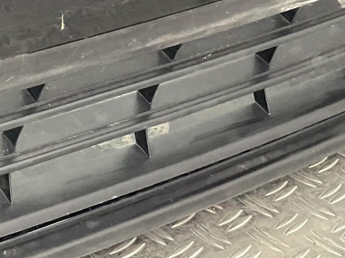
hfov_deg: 17.4
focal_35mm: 107
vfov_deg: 13.1
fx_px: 1066
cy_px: -127
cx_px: -83
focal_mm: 3
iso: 64
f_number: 1.8
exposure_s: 1/120
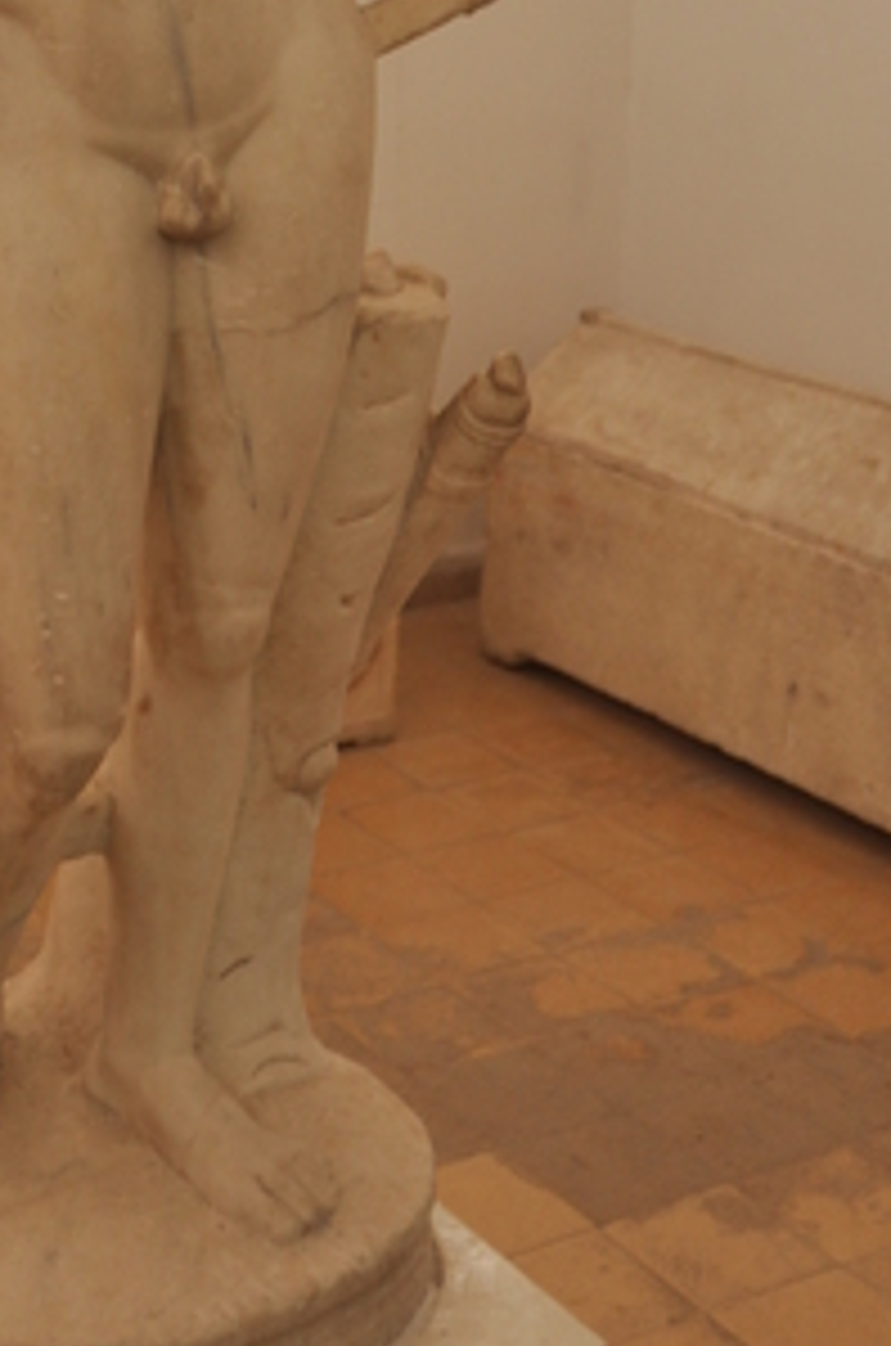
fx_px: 2723
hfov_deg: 18.4
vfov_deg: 26.4
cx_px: 146
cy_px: 27
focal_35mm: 73
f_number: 3.8
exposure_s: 1/30
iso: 200
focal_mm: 22
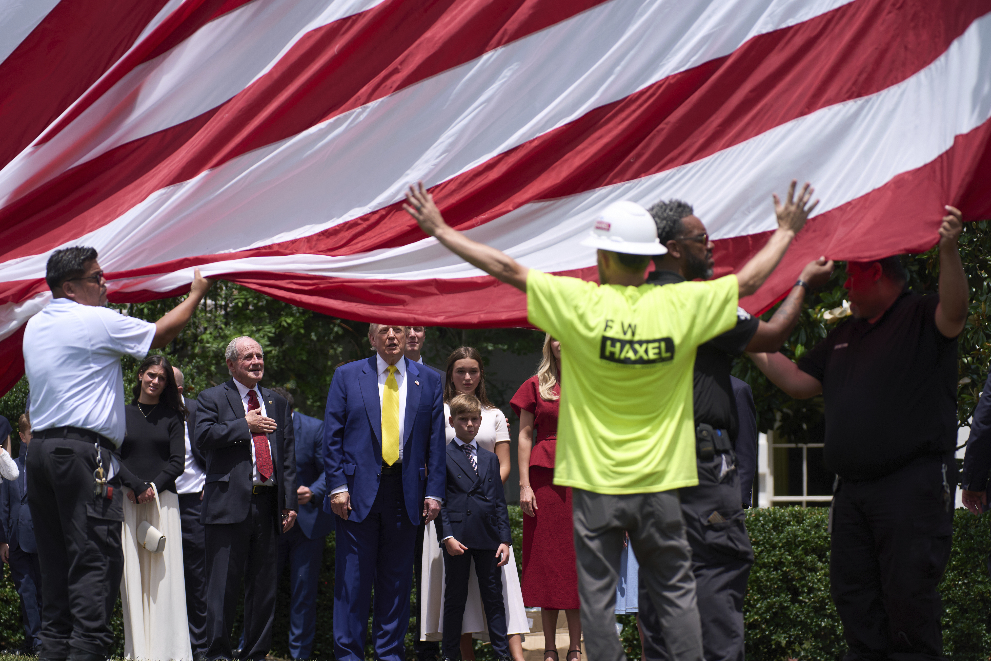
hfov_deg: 13.9
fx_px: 4074
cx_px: 496
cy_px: 330
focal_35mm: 148
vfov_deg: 9.3
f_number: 4
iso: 400
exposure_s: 1/6400
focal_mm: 148
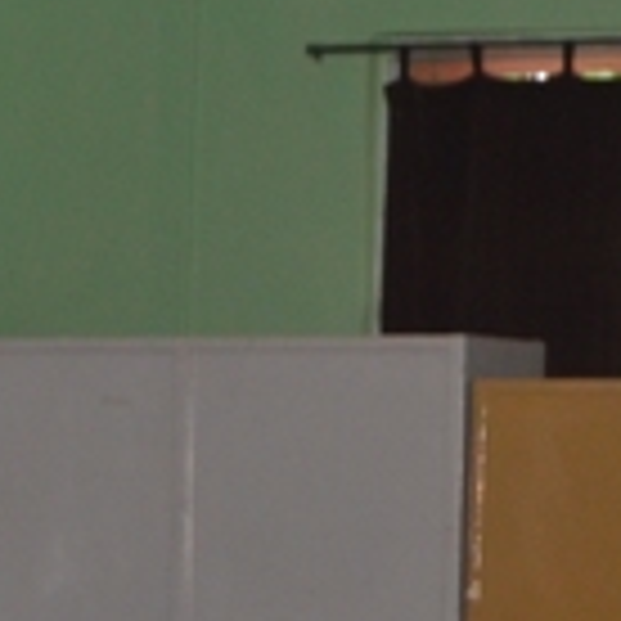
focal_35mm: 222
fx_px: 4506
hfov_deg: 7.9
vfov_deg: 7.7
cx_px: 22
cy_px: 1076
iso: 640
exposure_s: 1/125
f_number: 7.1
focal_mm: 30
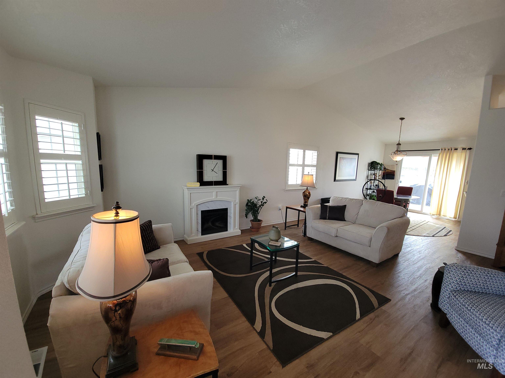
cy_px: 189
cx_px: 252
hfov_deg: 106.2
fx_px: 190
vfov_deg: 89.9
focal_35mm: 13
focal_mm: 2.2
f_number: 2.2
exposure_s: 1/60
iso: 80
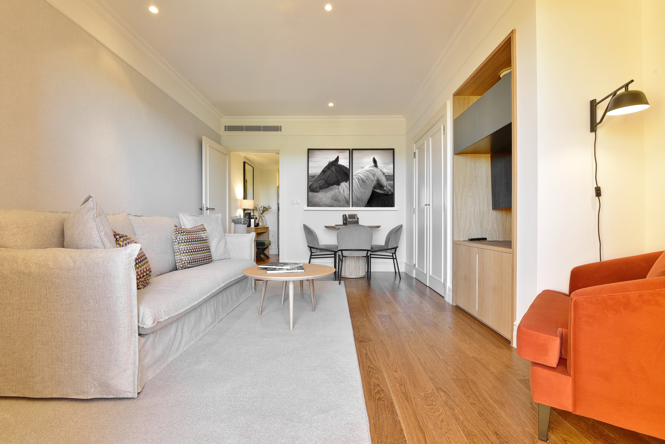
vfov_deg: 73.8
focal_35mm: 16
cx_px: 332
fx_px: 296
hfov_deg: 96.7
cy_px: 222
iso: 100
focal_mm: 16
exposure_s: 1/2
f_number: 11
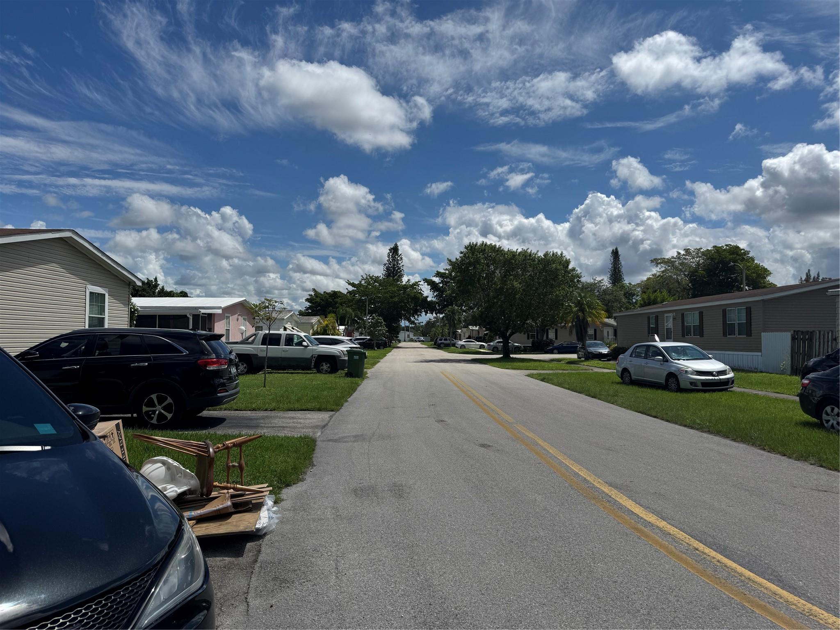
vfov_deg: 56.8
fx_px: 582
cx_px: 420
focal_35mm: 24
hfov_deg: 71.6
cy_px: 315
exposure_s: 1/12346
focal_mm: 6.76
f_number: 1.78
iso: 100
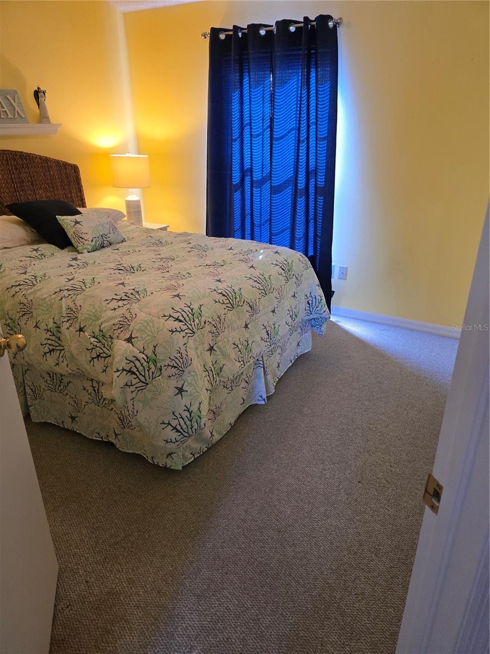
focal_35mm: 23
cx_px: 245
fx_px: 434
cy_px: 327
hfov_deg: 58.9
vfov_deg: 73.9
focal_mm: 6.3
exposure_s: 1/120
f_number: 1.7
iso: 320
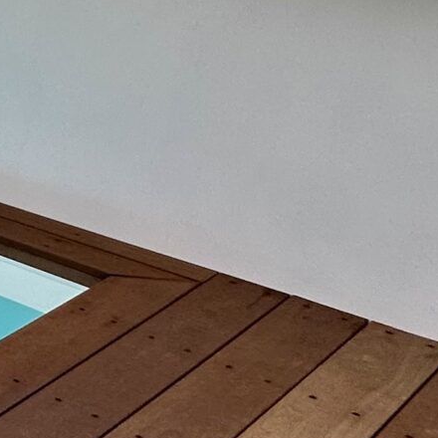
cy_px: 158
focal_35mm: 72
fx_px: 1031
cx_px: -663
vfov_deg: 23.9
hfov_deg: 14.1
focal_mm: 2.22
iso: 64
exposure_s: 1/99
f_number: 2.2
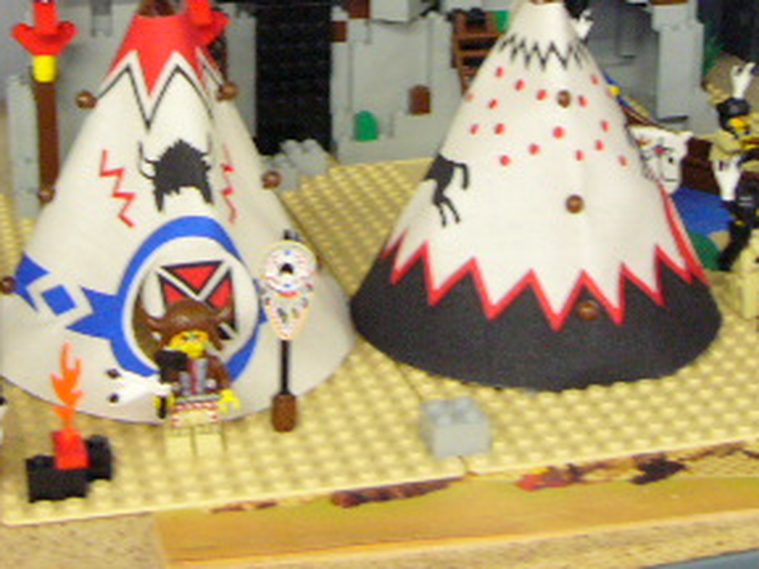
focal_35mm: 80
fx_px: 1754
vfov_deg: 17.9
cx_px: 208
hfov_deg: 24.2
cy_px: -29
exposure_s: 1/10
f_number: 2.8
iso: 200
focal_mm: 6
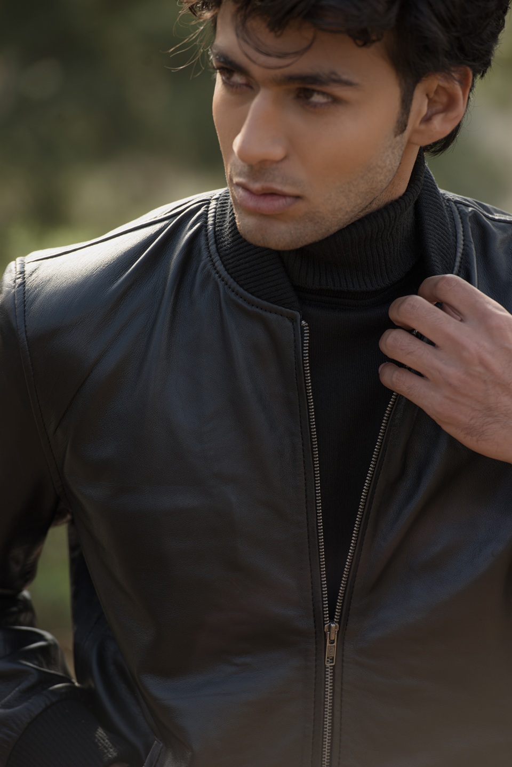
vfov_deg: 10.3
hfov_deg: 6.9
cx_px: 256
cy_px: 384
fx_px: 4262
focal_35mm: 200
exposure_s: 1/200
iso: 80
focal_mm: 200
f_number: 4.5
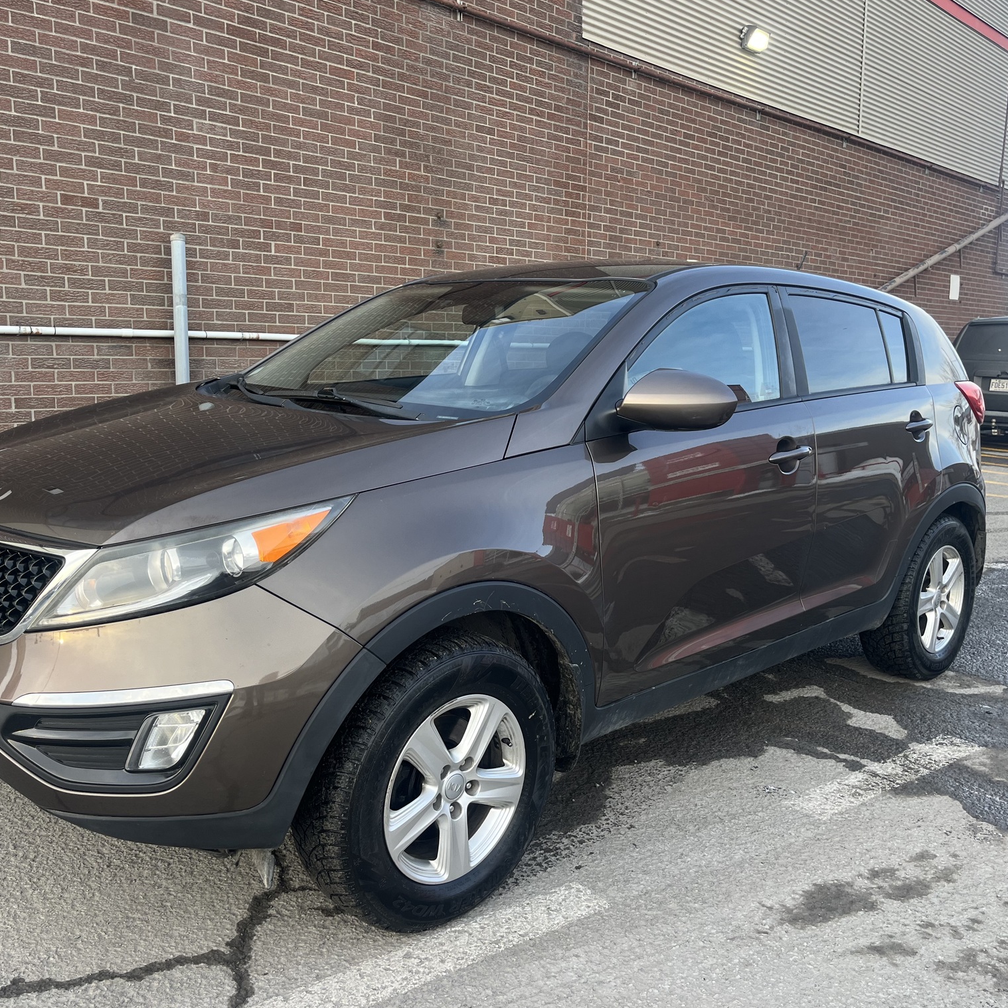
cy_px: 501
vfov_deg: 52.5
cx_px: 488
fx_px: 1021
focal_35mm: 31
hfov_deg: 52.5
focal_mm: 5.1
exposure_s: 1/240
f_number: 1.6
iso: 50
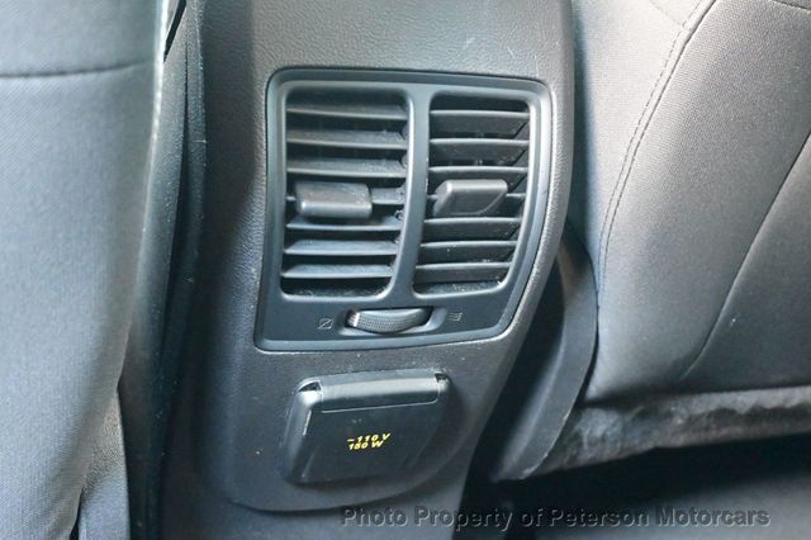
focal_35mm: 45
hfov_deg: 43.6
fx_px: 1013
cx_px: 406
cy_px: 270
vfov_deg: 29.8
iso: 16000
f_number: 4.8
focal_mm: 30
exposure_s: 1/50
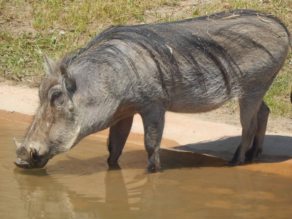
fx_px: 5694
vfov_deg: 2.2
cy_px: 110
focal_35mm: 675
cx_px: 146
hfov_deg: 2.9
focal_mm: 120
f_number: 5.8
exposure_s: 1/400
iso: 125
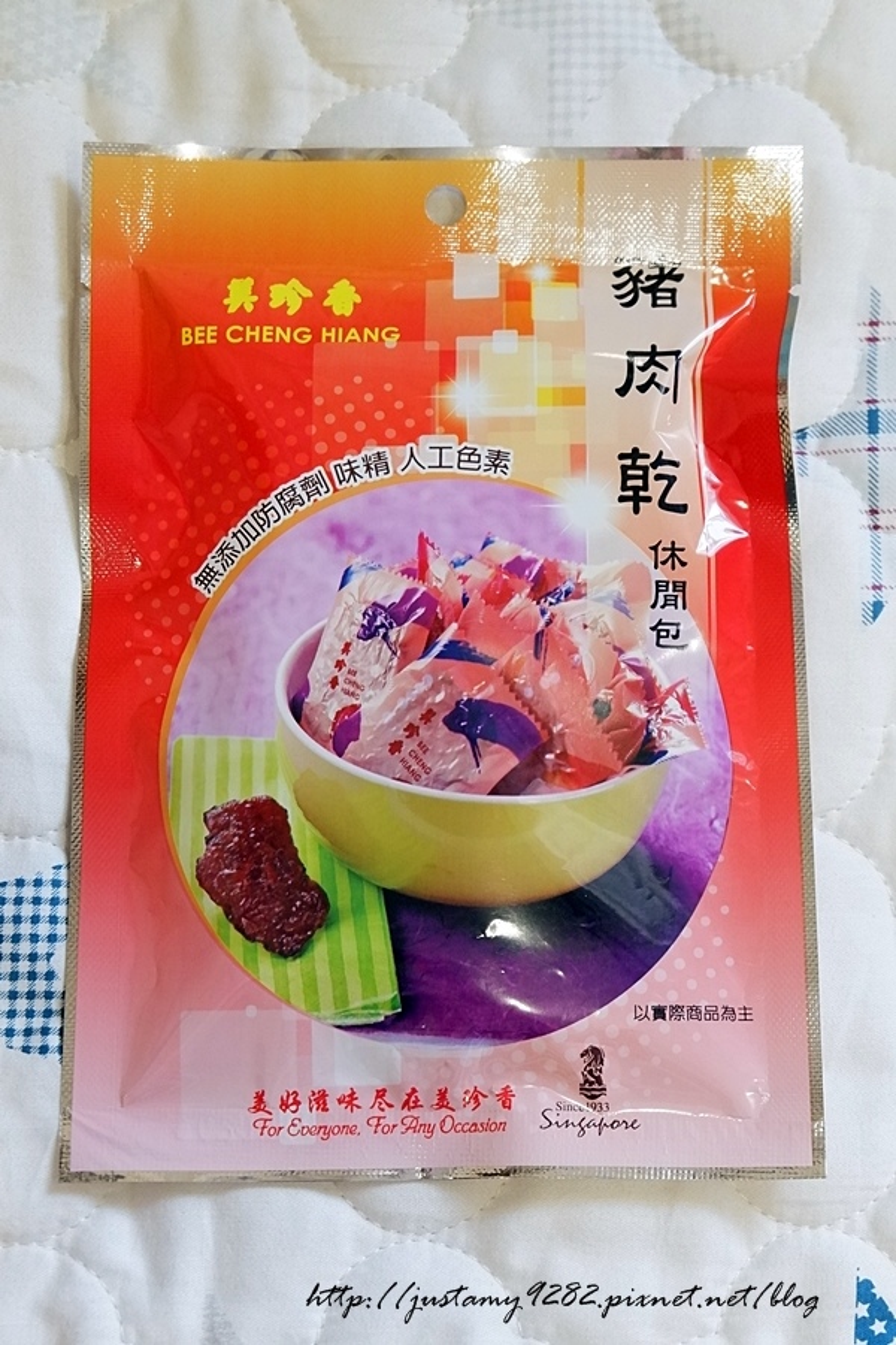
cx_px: 448
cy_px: 672
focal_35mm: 75
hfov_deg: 18.2
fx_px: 2800
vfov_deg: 27.0
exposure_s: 1/85
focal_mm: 50
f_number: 5.6
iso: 3200
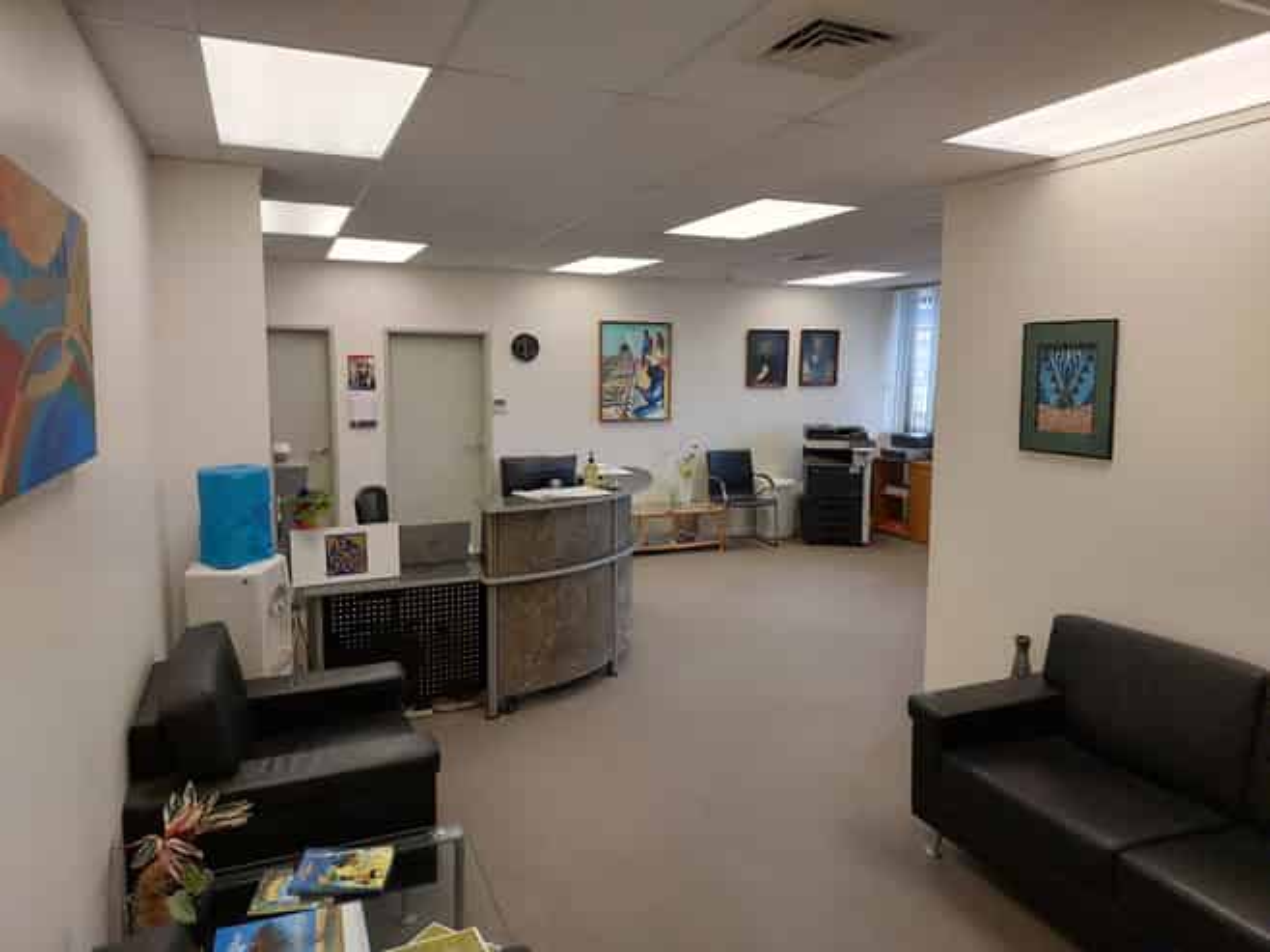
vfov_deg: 58.8
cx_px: 635
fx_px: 844
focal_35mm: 23
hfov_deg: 73.9
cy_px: 476
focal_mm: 5.06
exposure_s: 1/50
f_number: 1.8
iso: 40
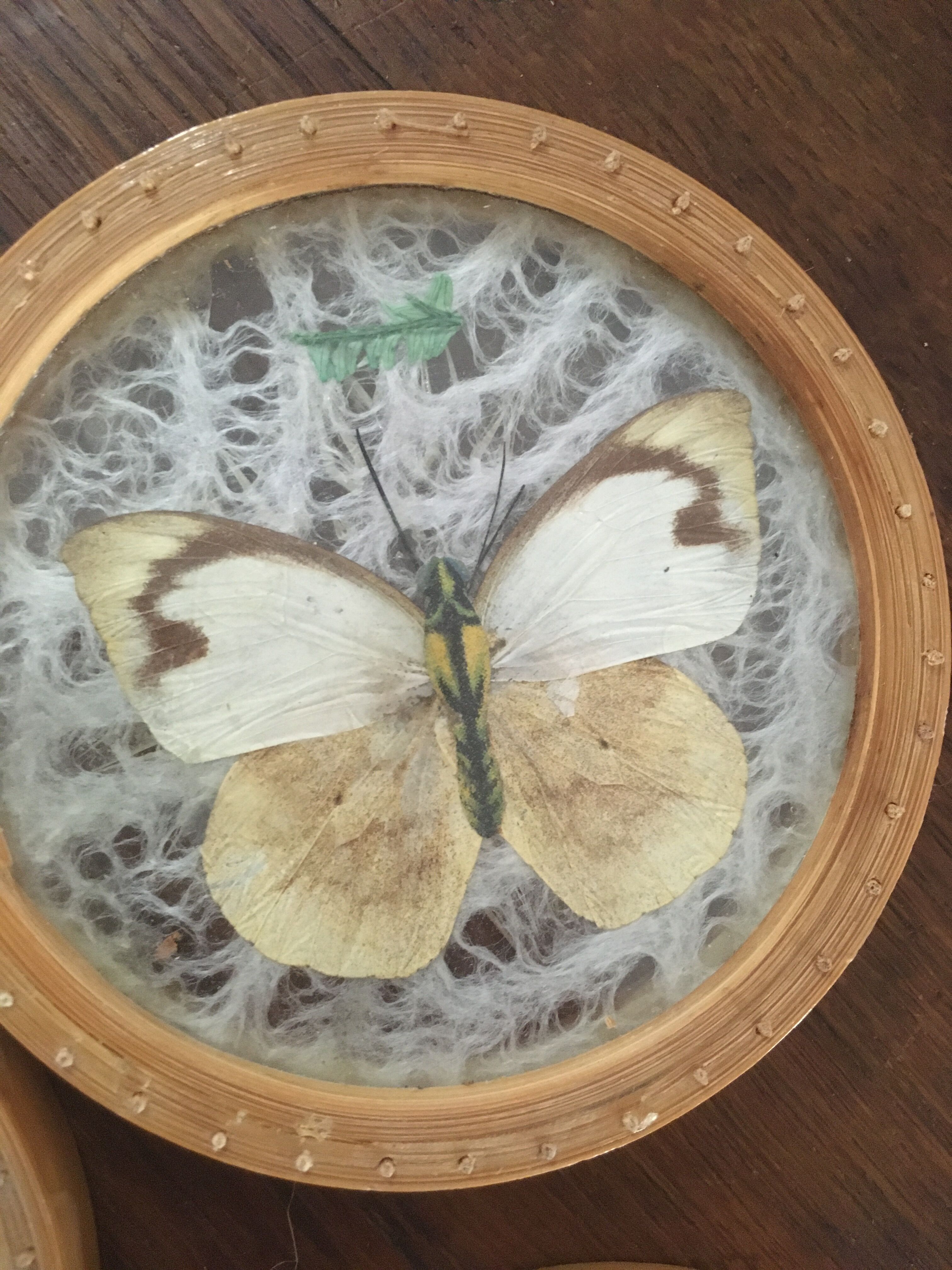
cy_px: 635
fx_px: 1063
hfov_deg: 48.2
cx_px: 476
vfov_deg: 61.7
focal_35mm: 29
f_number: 2.2
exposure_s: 1/17
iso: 320
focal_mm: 4.15
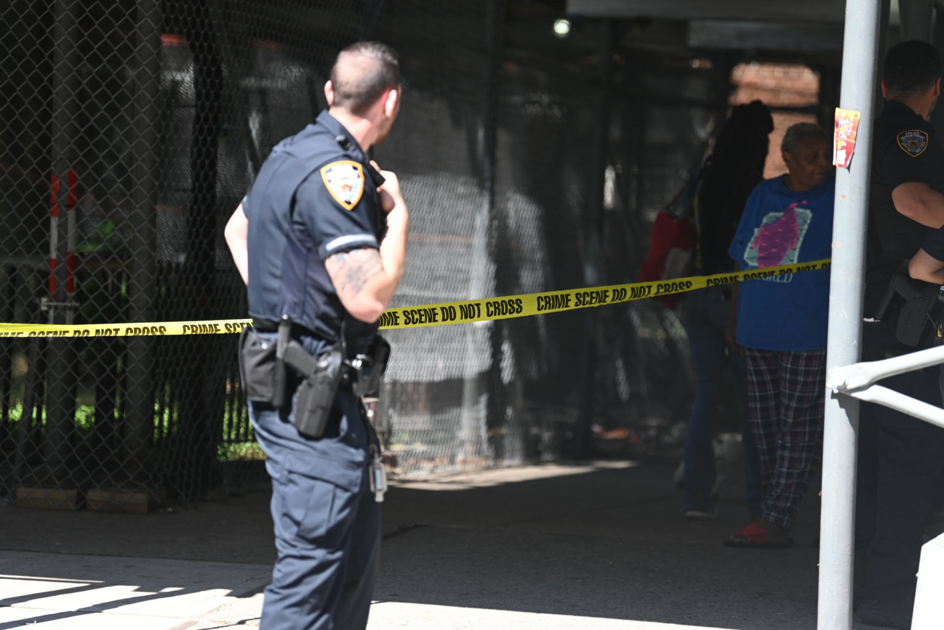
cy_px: 315
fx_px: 3671
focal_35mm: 140
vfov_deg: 9.8
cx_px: 472
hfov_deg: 14.7
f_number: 2.8
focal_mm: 140
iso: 500
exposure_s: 1/2000
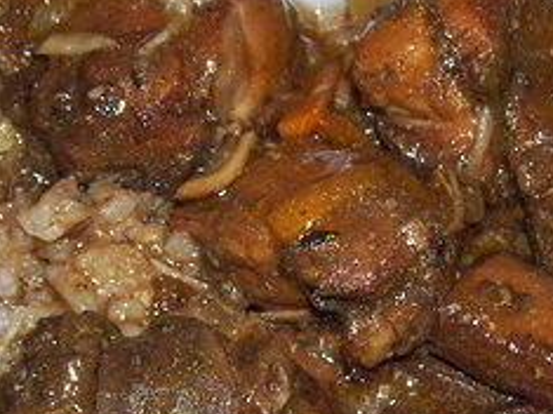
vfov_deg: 15.0
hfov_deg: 20.0
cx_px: 221
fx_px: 1565
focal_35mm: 98
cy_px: 332
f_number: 2.7
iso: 80
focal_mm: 6
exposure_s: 1/60
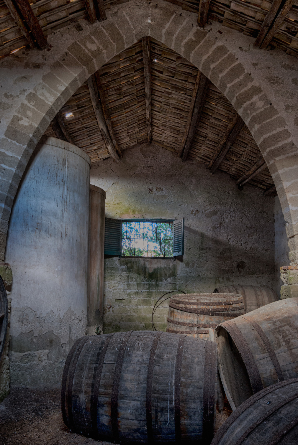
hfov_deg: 48.0
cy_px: 222
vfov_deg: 67.3
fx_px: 334
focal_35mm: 27
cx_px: 149
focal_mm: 18
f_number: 8
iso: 200
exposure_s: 1/8
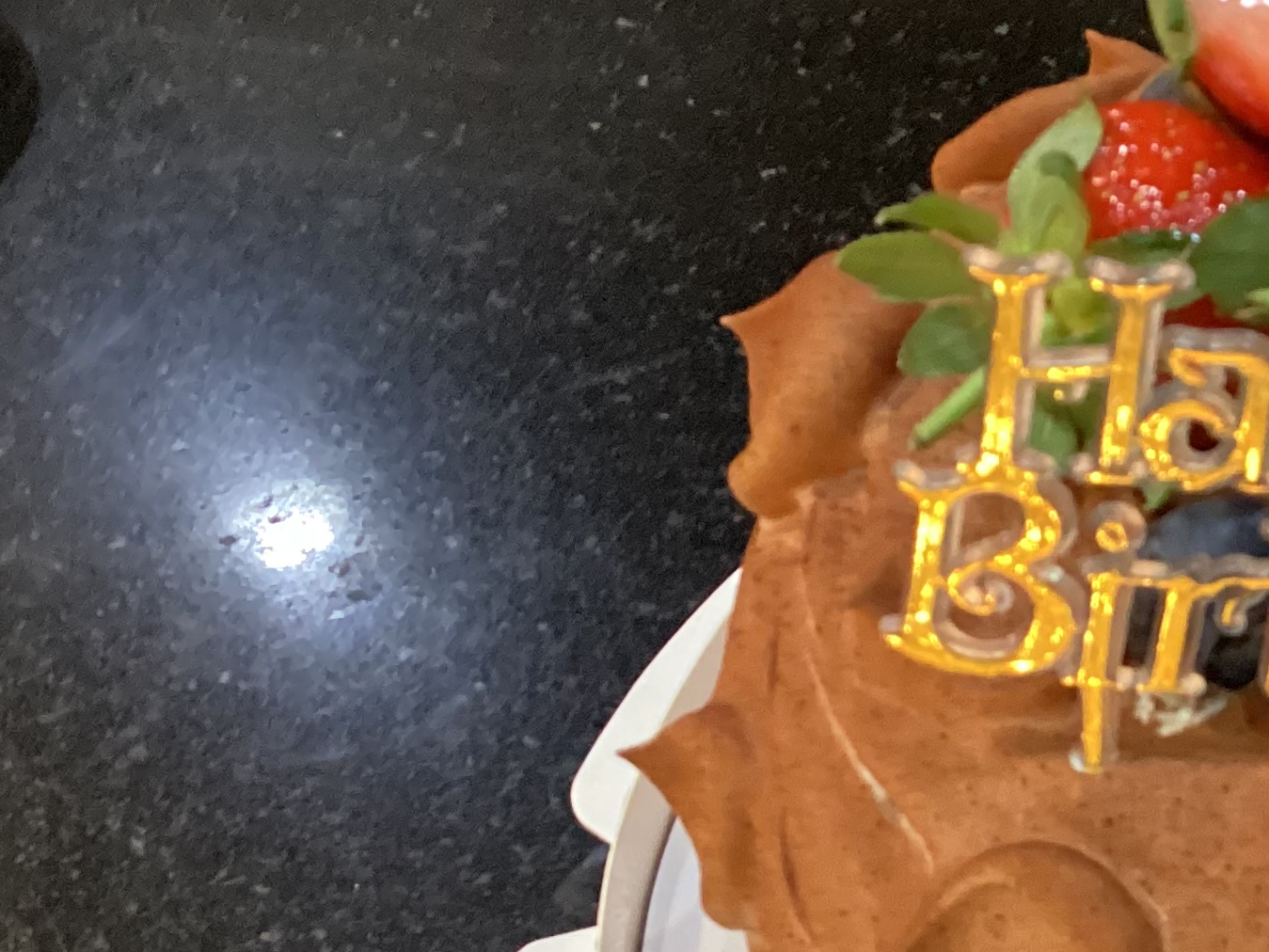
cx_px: 1526
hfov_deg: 23.7
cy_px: 842
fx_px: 2750
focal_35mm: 75
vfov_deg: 19.3
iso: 320
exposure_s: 1/60
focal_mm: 3.3
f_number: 2.4
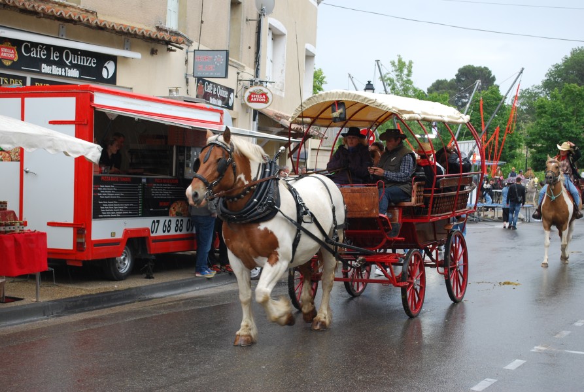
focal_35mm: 60
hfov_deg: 33.3
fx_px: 976
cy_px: 196
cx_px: 292
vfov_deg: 22.7
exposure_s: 1/125
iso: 140
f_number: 5.6
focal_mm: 40
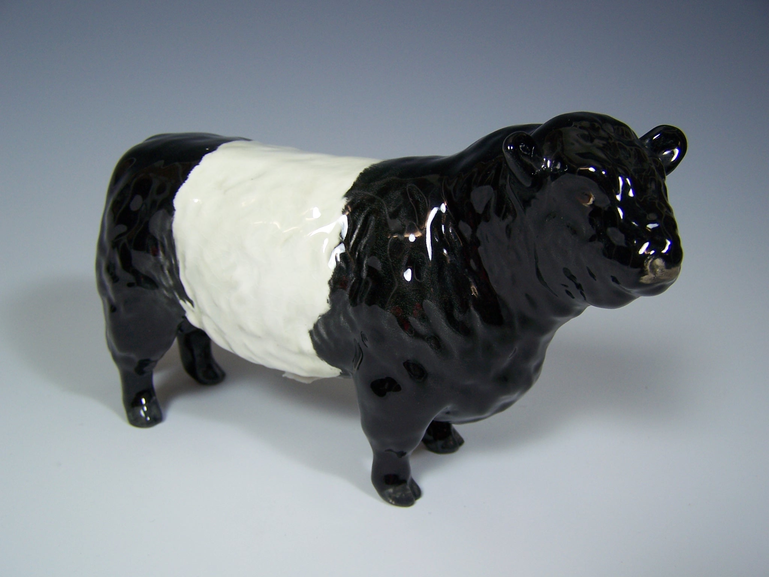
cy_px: 288
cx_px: 384
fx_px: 844
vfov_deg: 37.7
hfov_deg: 49.0
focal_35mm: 38
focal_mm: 6.3
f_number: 2.8
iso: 80
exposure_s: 1/45
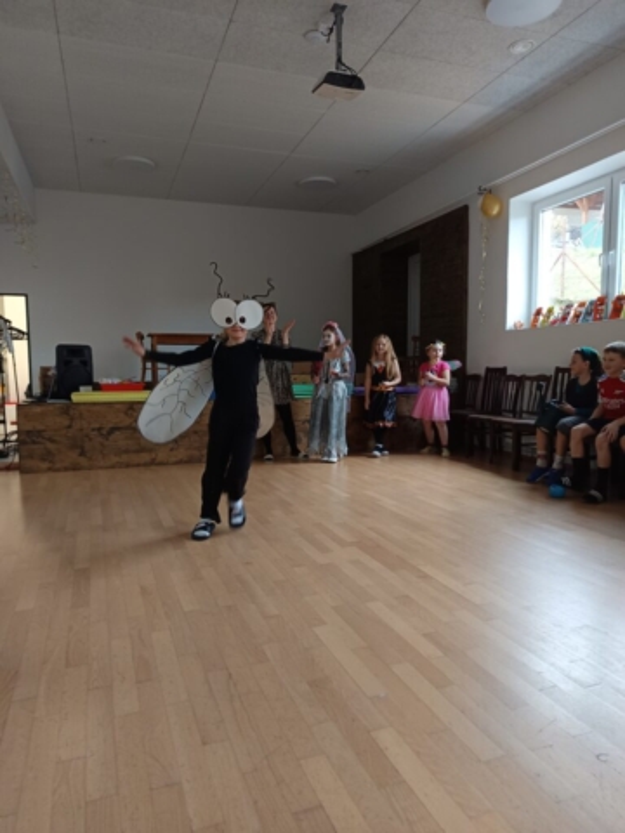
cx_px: 312
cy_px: 416
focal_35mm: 24
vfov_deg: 71.6
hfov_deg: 56.8
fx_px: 578
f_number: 1.7
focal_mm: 5.31
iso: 675
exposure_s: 1/50
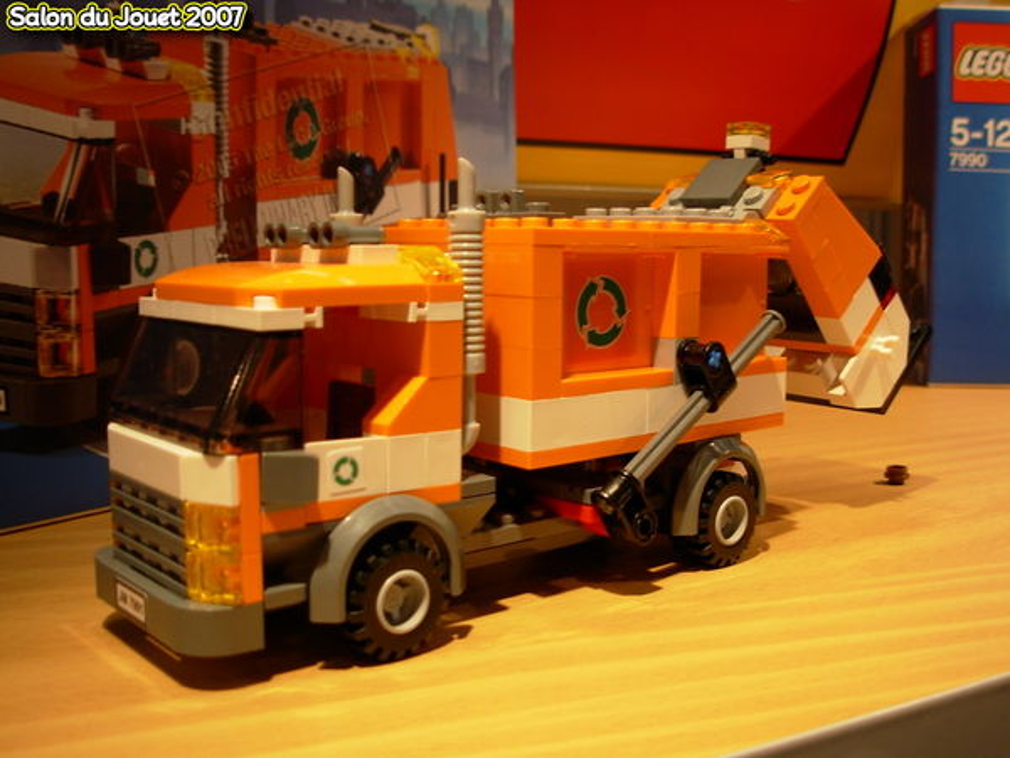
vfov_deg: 37.7
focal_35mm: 38
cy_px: 379
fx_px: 1109
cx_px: 505
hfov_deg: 49.0
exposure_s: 1/49.4
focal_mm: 6.3
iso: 50
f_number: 2.9
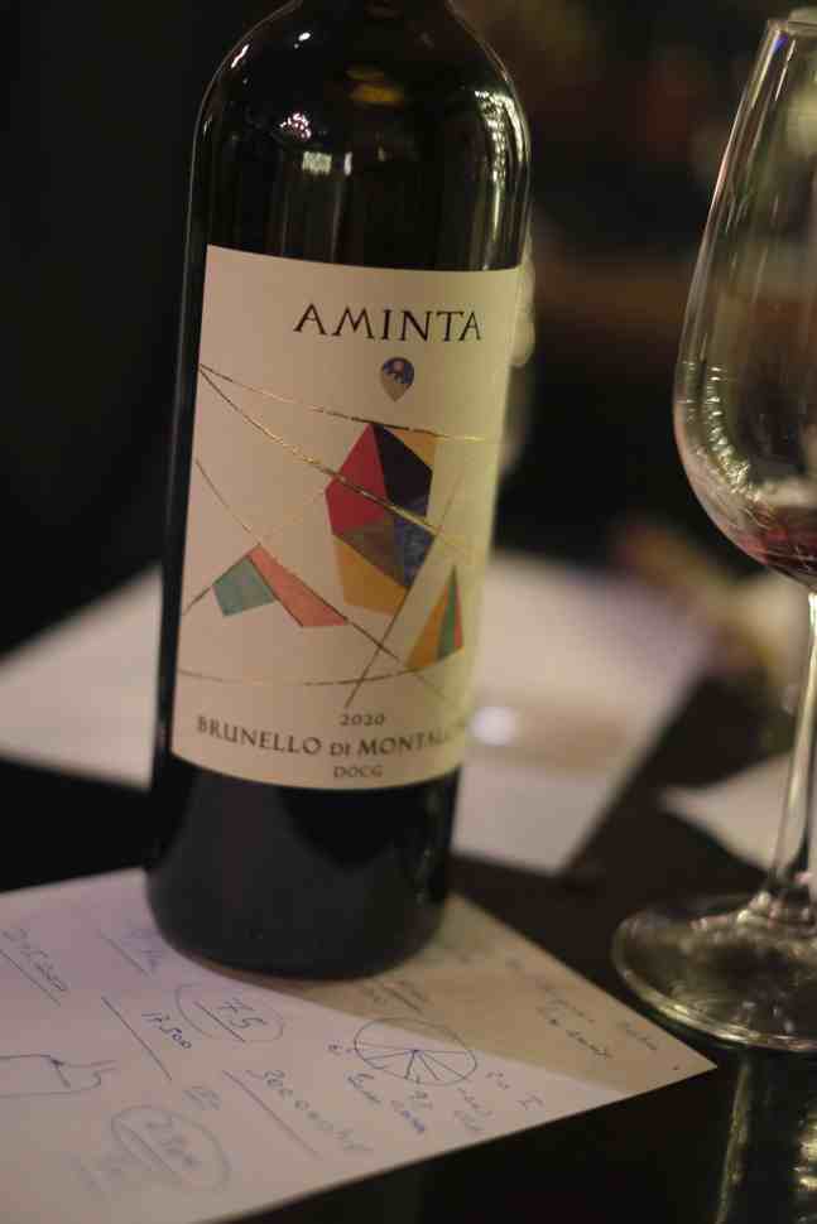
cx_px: 408
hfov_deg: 25.5
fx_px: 1803
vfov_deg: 37.5
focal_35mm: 53
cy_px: 612
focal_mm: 35
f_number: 1.4
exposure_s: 1/52
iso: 1600
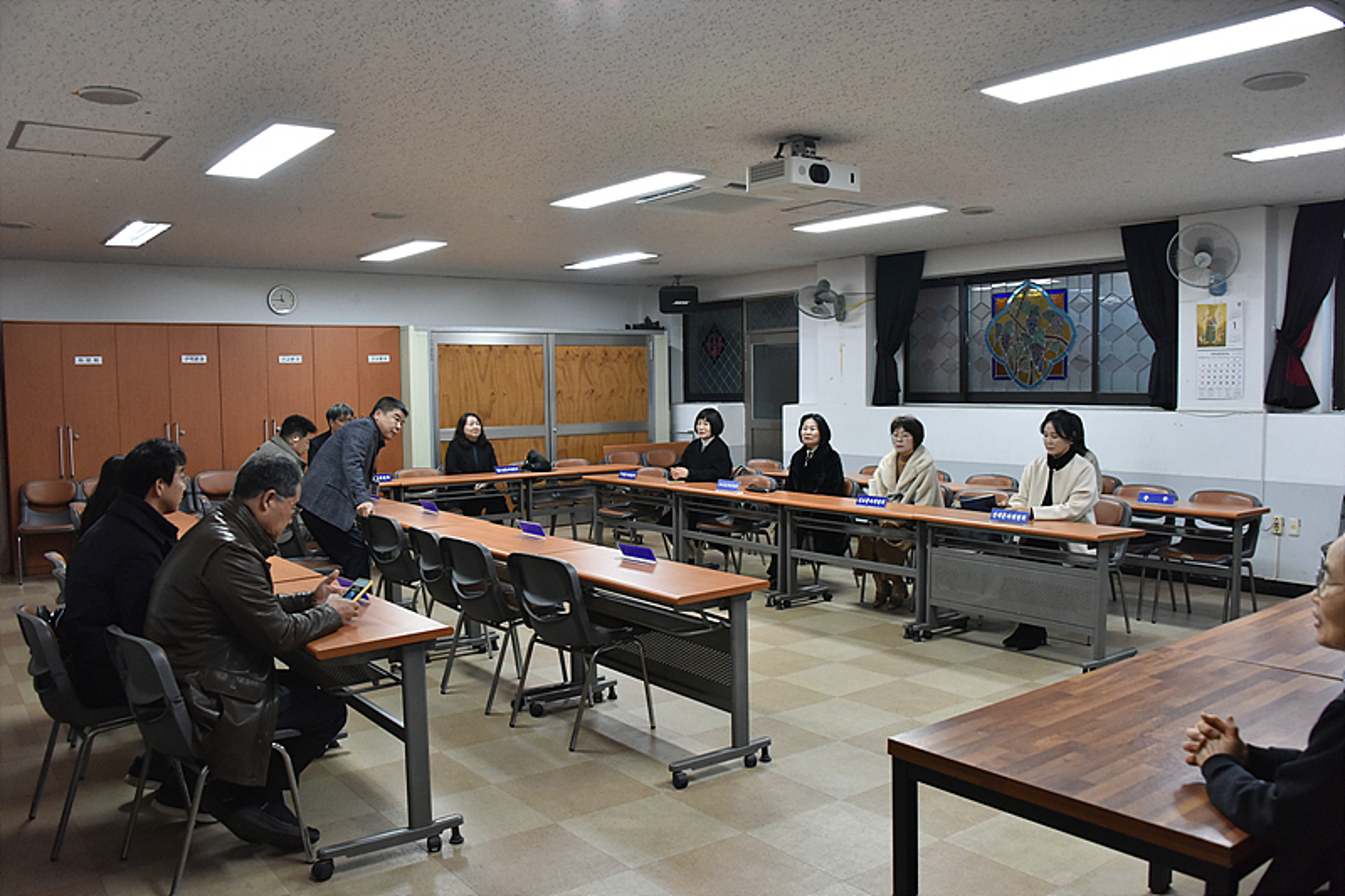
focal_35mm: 28
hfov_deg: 65.5
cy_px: 448
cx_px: 672
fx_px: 1046
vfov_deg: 46.4
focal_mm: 28
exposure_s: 1/125
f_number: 6.3
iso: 3200
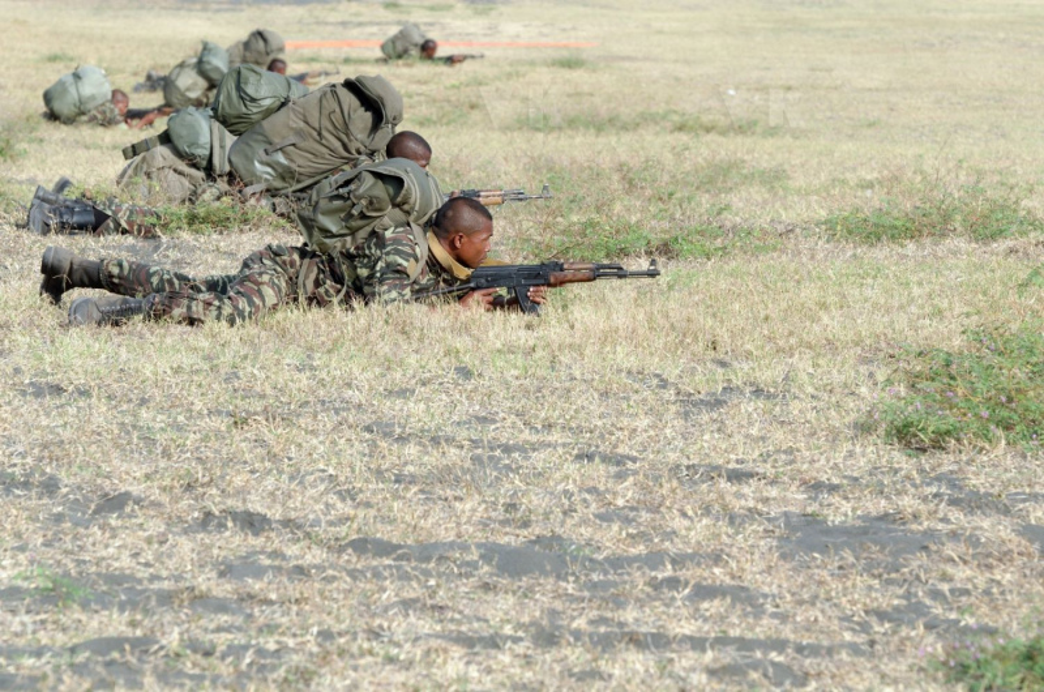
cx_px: 522
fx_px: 6946
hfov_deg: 8.6
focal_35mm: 240
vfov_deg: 5.7
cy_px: 346
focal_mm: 160
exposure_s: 1/400
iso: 320
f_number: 8
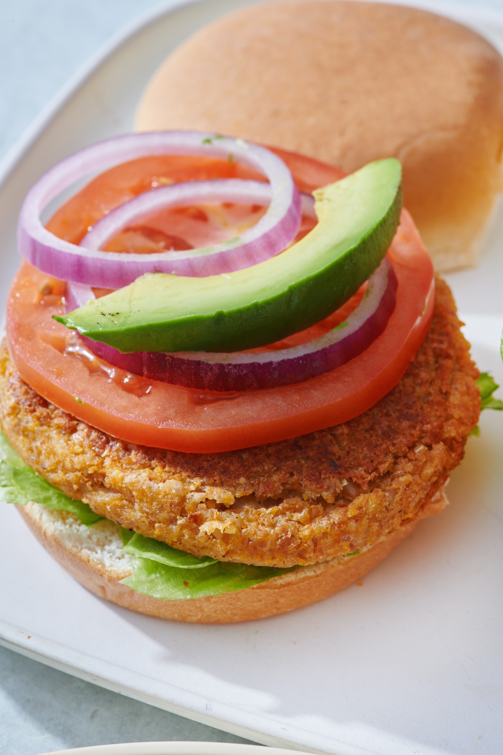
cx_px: 252
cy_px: 378
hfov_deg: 13.0
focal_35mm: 105
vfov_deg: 19.5
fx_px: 2200
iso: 250
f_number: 16
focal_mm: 105
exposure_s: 1/200
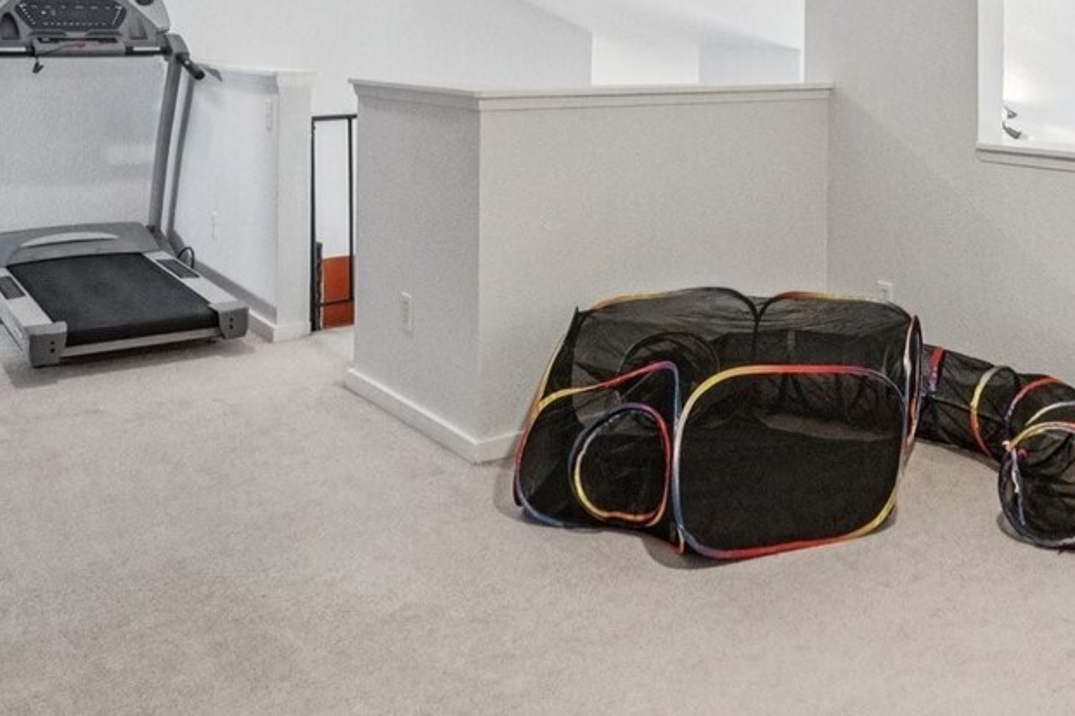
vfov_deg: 30.3
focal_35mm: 41
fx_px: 1224
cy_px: -6
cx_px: 816
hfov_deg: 45.6
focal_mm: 10
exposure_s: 1/30
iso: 2000
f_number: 9
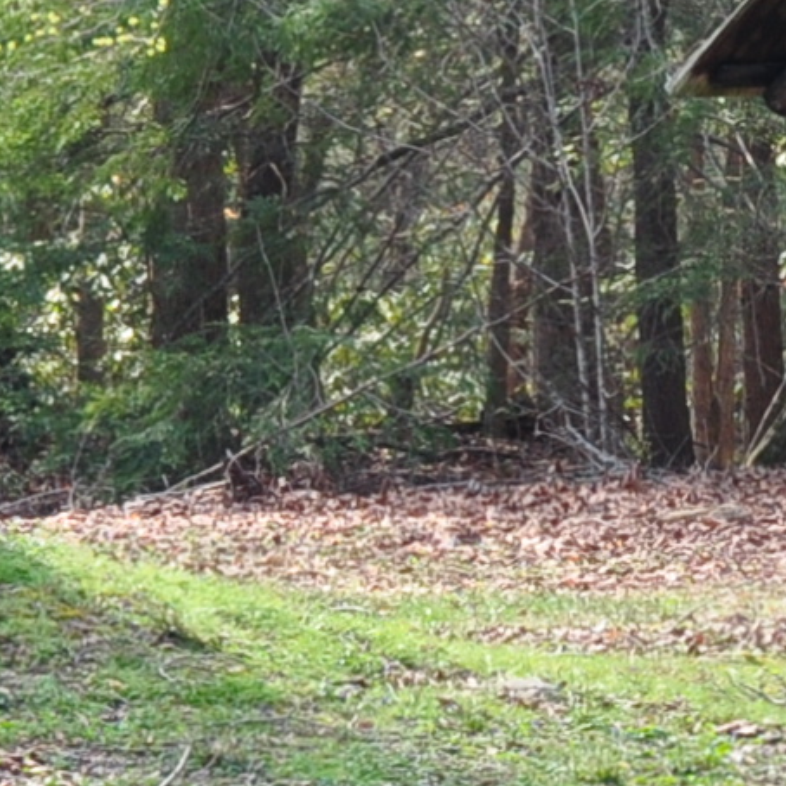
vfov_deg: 5.1
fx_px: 8811
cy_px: 130
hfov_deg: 4.8
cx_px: 2472
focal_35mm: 343
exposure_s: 1/80
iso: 400
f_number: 8
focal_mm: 38
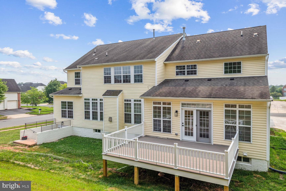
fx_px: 199
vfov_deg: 51.3
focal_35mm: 25
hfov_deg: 71.5
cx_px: 143
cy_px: 96
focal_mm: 25
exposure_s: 1/800
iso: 200
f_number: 8
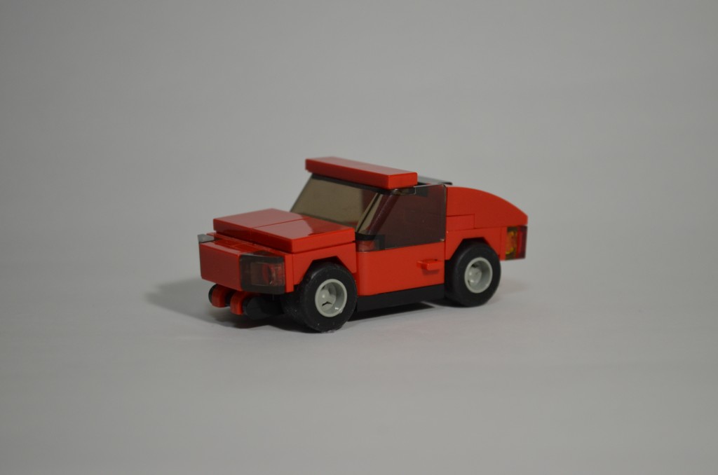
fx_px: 1642
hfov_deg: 24.7
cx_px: 359
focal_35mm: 82
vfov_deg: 16.5
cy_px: 238
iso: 560
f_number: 5.6
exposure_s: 1/60
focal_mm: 55
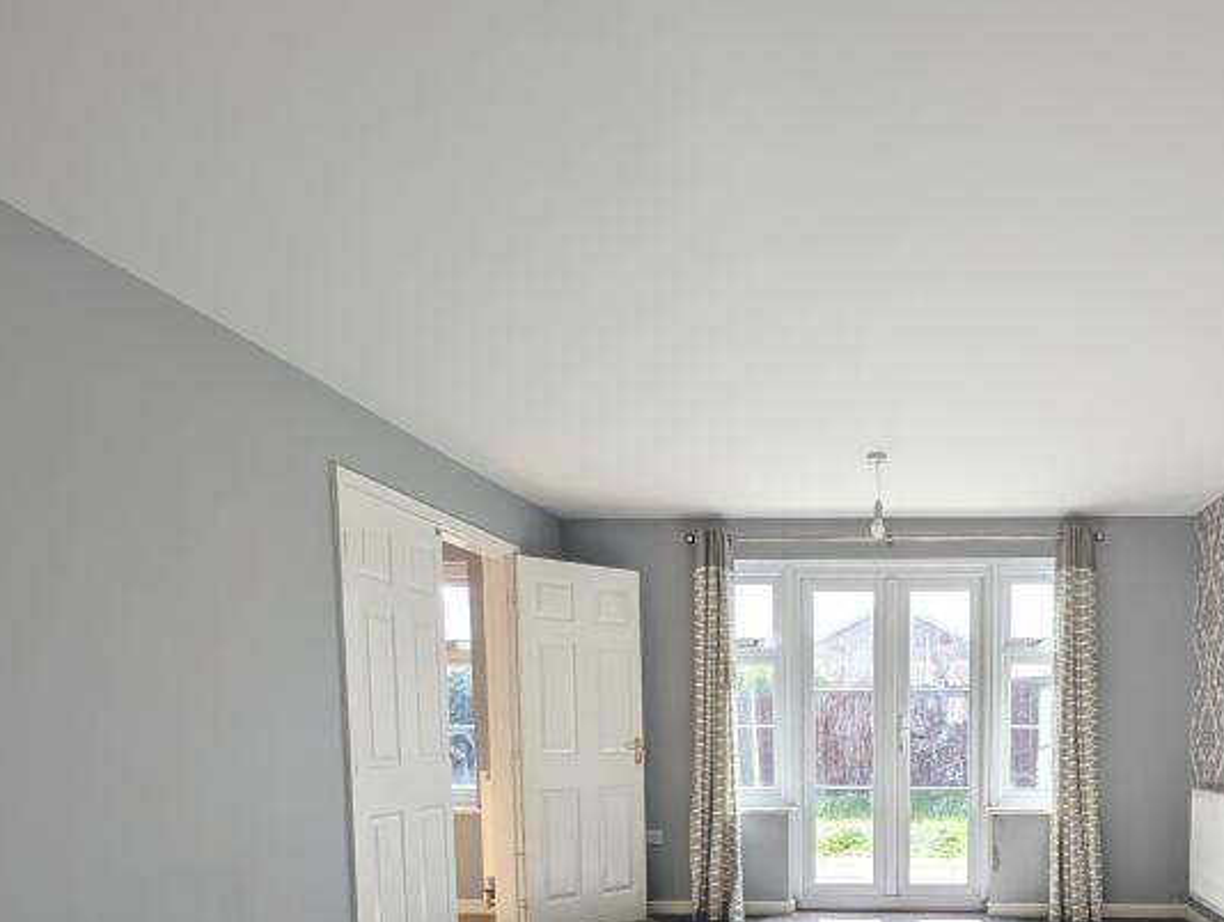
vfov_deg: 53.4
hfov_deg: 69.8
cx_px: 892
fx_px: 814
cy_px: 788
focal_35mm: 23
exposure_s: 1/960
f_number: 1.7
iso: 48
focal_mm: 2.02
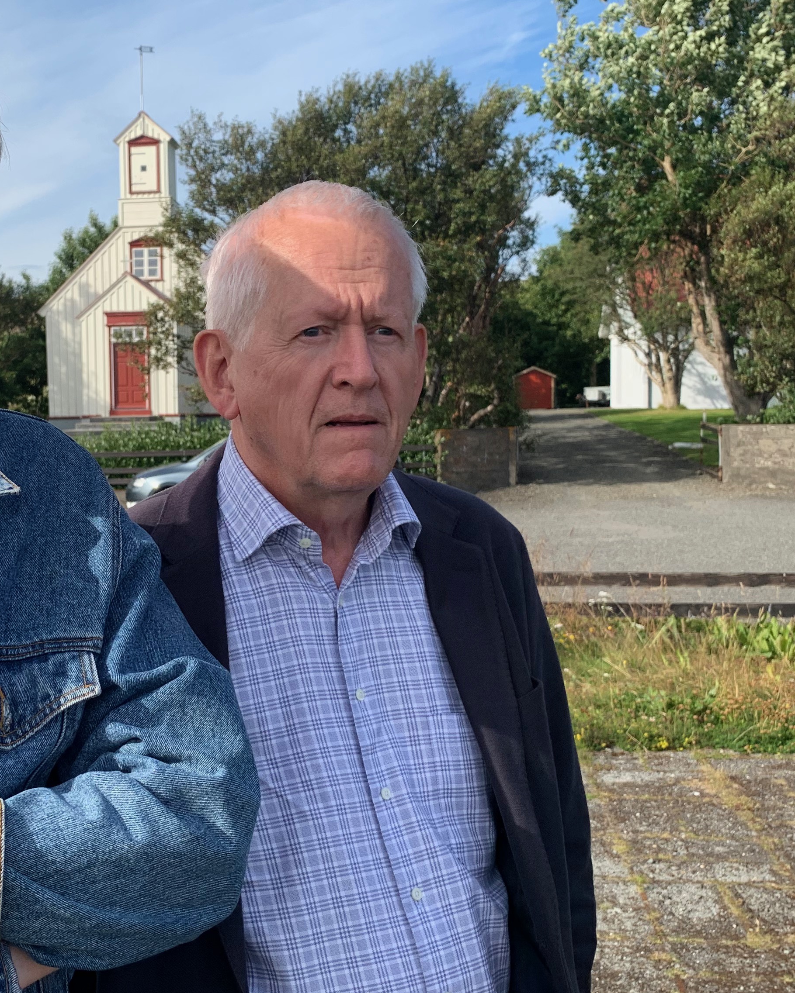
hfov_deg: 32.7
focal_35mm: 45
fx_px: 1324
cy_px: 512
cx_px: 185
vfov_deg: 41.2
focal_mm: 4.25
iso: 25
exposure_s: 1/1190
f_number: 1.8
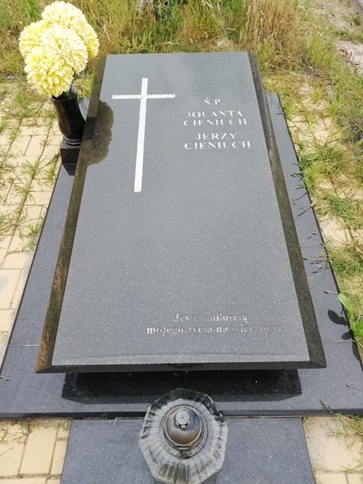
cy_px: 242
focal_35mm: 26
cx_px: 182
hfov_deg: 53.1
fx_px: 364
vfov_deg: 67.3
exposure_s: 1/185
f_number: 2.2
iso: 50
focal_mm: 3.21
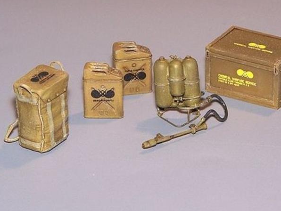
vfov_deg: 8.8
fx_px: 1365
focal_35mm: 168
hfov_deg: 11.8
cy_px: 93
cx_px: 151
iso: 100
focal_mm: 23.1
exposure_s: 1/100
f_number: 5.6
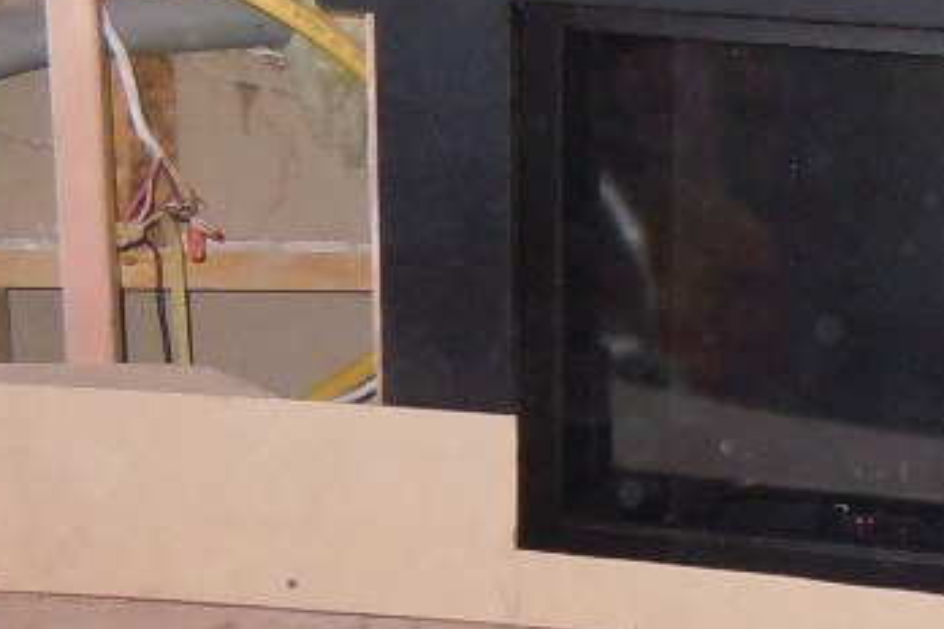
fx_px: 3382
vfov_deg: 10.4
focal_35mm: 129
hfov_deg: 15.8
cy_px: 862
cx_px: 746
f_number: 3.5
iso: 320
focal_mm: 5.4
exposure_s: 1/20
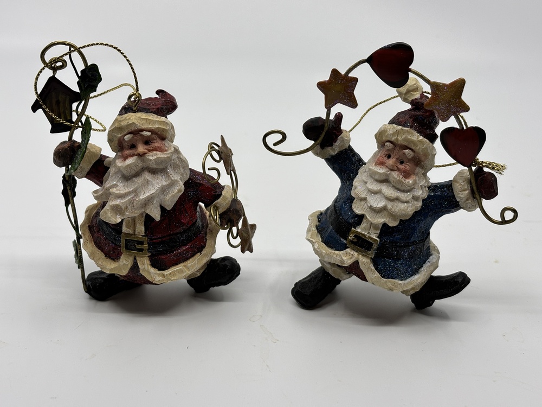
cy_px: 204
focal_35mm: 52
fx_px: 814
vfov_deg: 28.0
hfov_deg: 36.8
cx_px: 271
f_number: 1.6
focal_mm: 5.96
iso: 32
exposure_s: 1/380
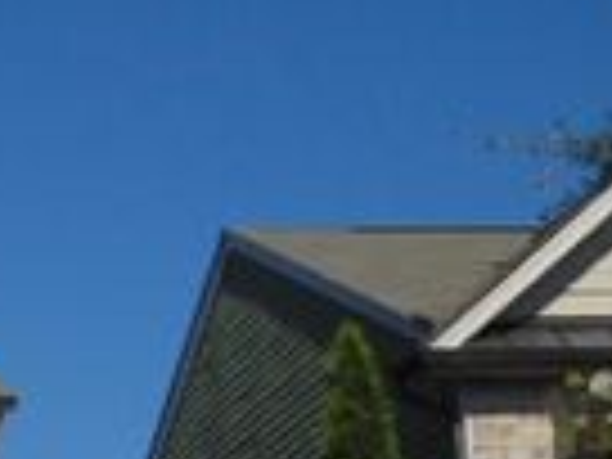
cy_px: 727
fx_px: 2670
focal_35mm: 151
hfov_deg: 12.1
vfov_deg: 9.5
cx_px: -454
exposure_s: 1/200
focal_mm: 7.4
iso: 80
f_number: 11.3
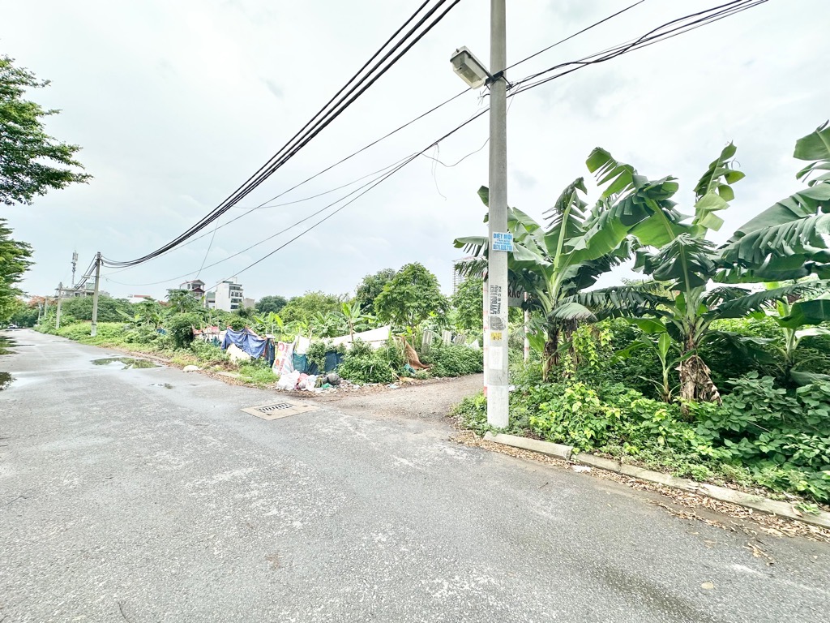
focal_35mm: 14
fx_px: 336
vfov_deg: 85.7
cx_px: 415
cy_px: 312
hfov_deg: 102.1
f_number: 2.2
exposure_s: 1/1742
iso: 50
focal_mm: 2.22
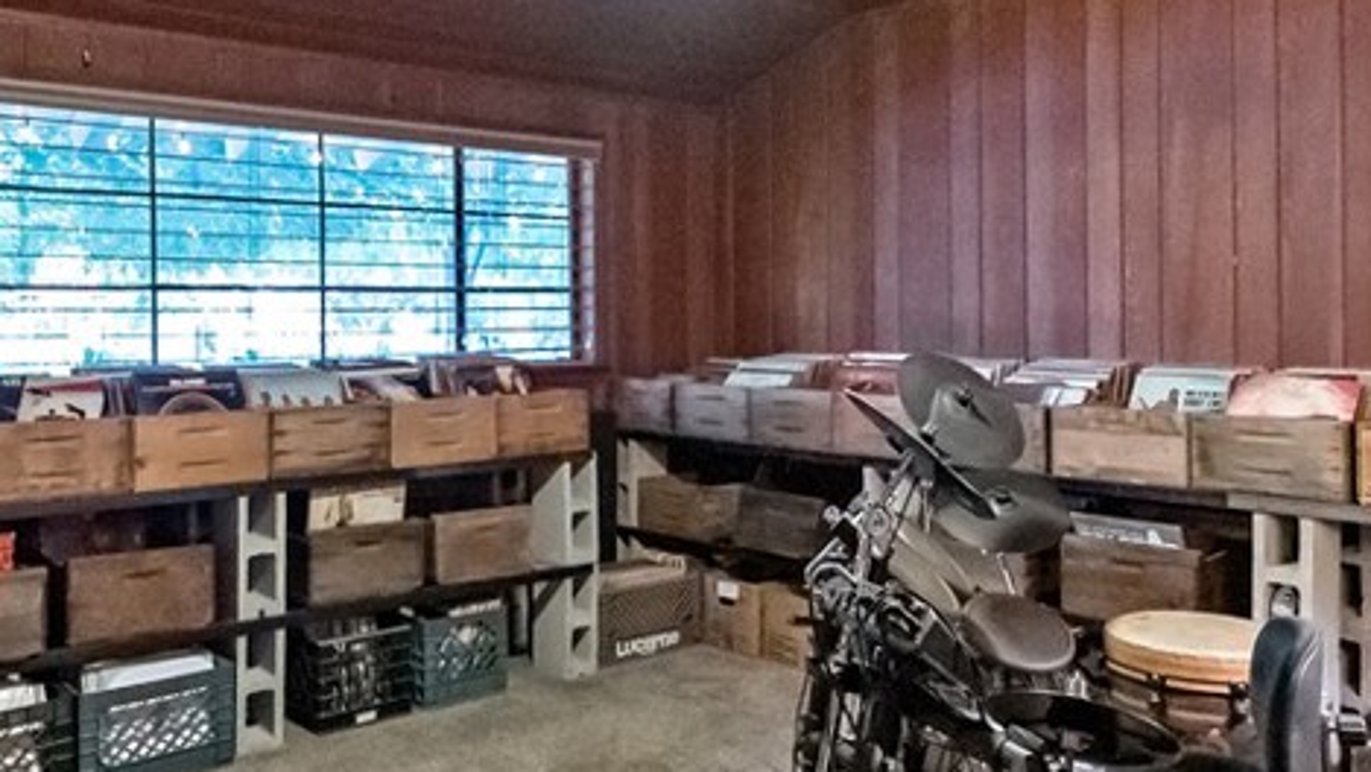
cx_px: 602
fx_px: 1213
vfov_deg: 35.3
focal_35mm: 33
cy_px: 379
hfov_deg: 58.8
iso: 10000
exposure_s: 1/160
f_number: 2.8
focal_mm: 14.6
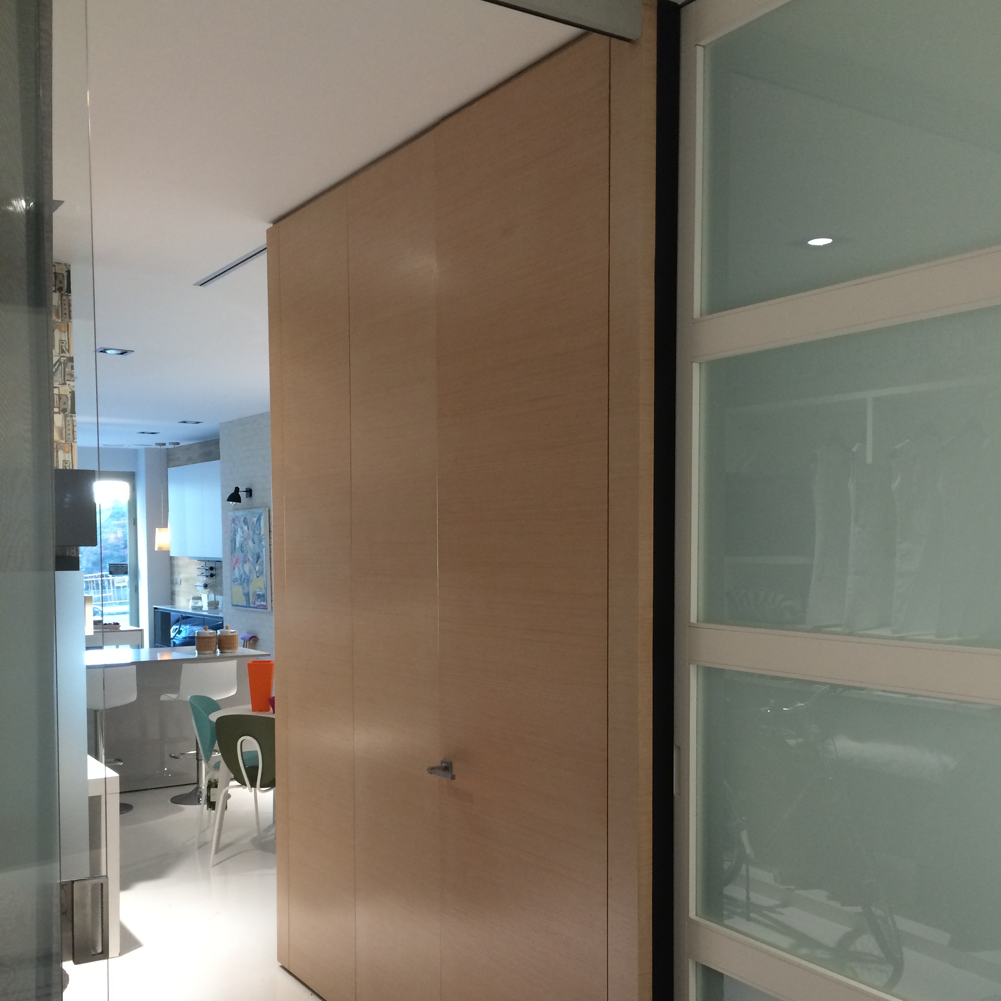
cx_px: 507
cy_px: 603
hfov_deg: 47.2
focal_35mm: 35
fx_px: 1145
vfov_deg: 46.9
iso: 64
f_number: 2.2
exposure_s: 1/33
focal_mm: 4.15
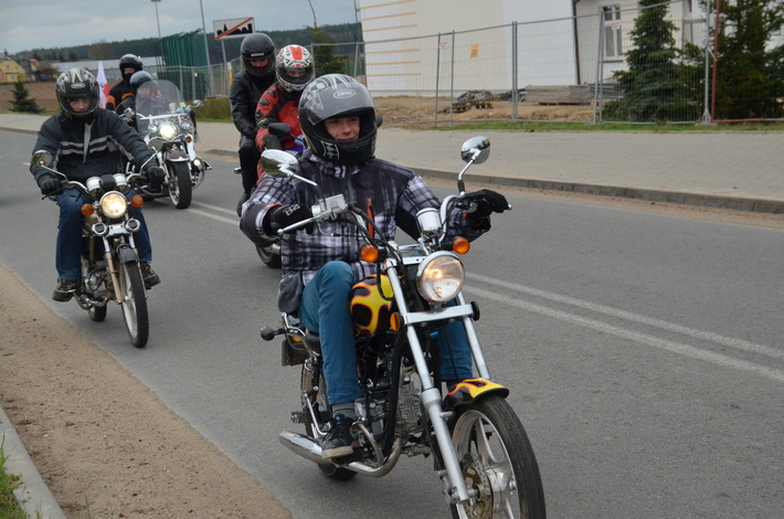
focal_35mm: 63
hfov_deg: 32.0
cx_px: 392
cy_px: 260
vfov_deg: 21.5
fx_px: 1369
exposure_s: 1/4000
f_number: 6.3
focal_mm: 42
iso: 1600
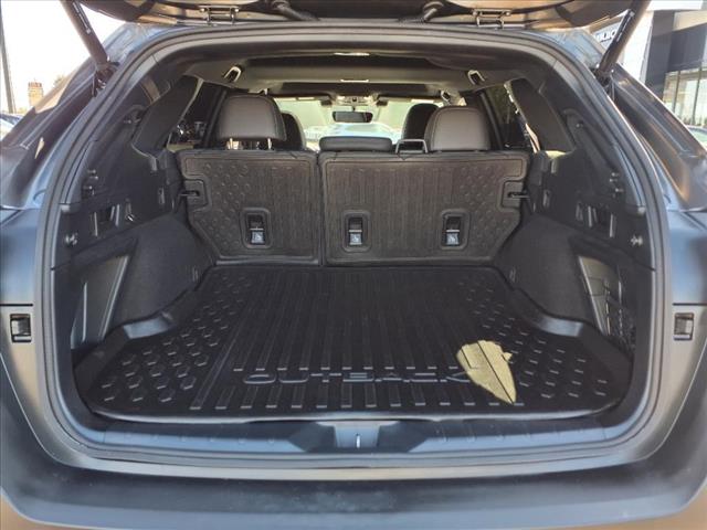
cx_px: 354
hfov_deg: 65.3
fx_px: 551
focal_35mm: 27
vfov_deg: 51.4
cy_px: 265
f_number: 1.9
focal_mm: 3.58
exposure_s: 1/100
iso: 40
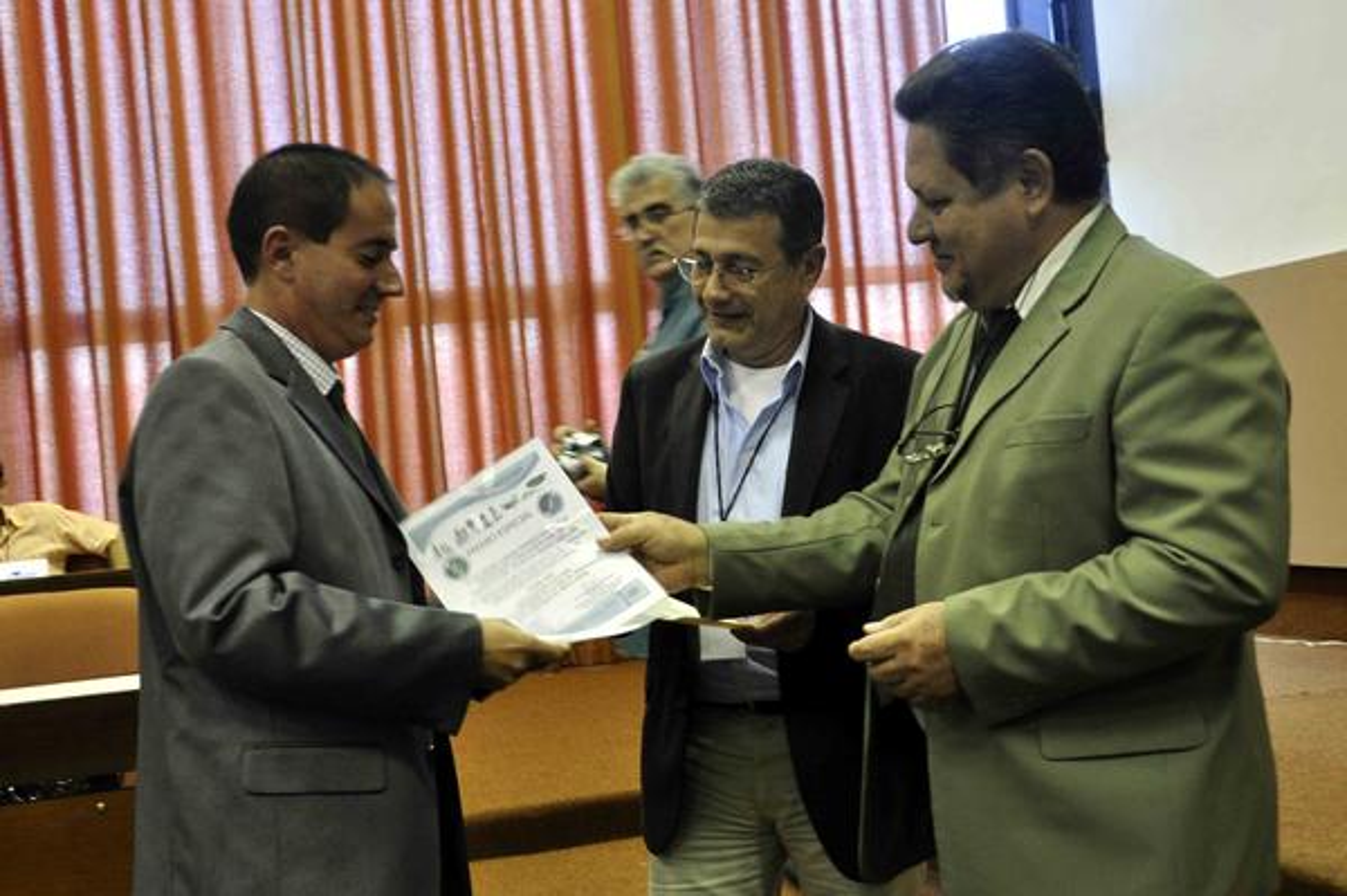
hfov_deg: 53.2
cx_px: 674
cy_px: 448
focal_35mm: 36
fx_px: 1346
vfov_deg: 36.8
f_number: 3.8
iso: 800
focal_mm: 24
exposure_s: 1/45
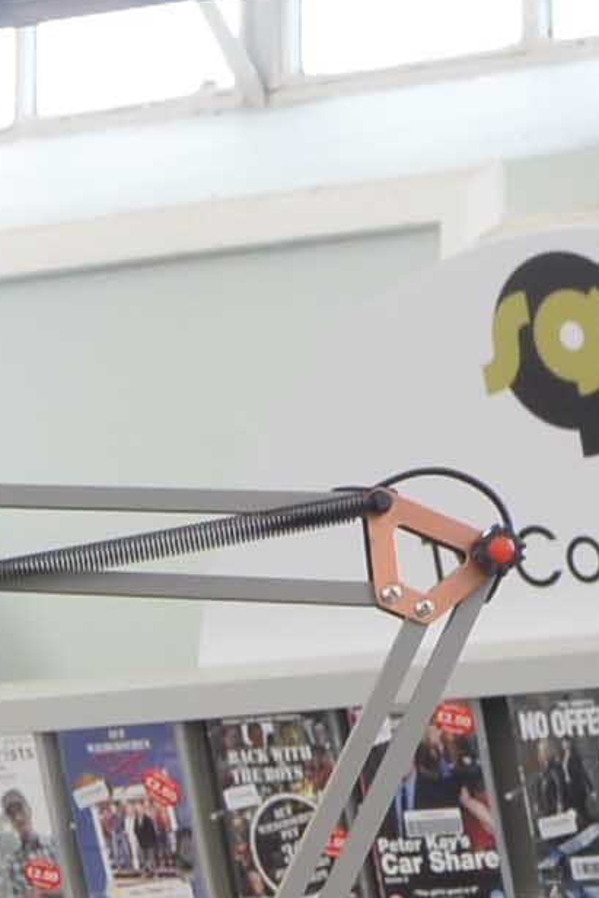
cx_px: -267
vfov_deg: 5.8
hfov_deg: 4.1
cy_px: 2650
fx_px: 8281
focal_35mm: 332
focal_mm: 34
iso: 400
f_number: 8
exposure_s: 1/40
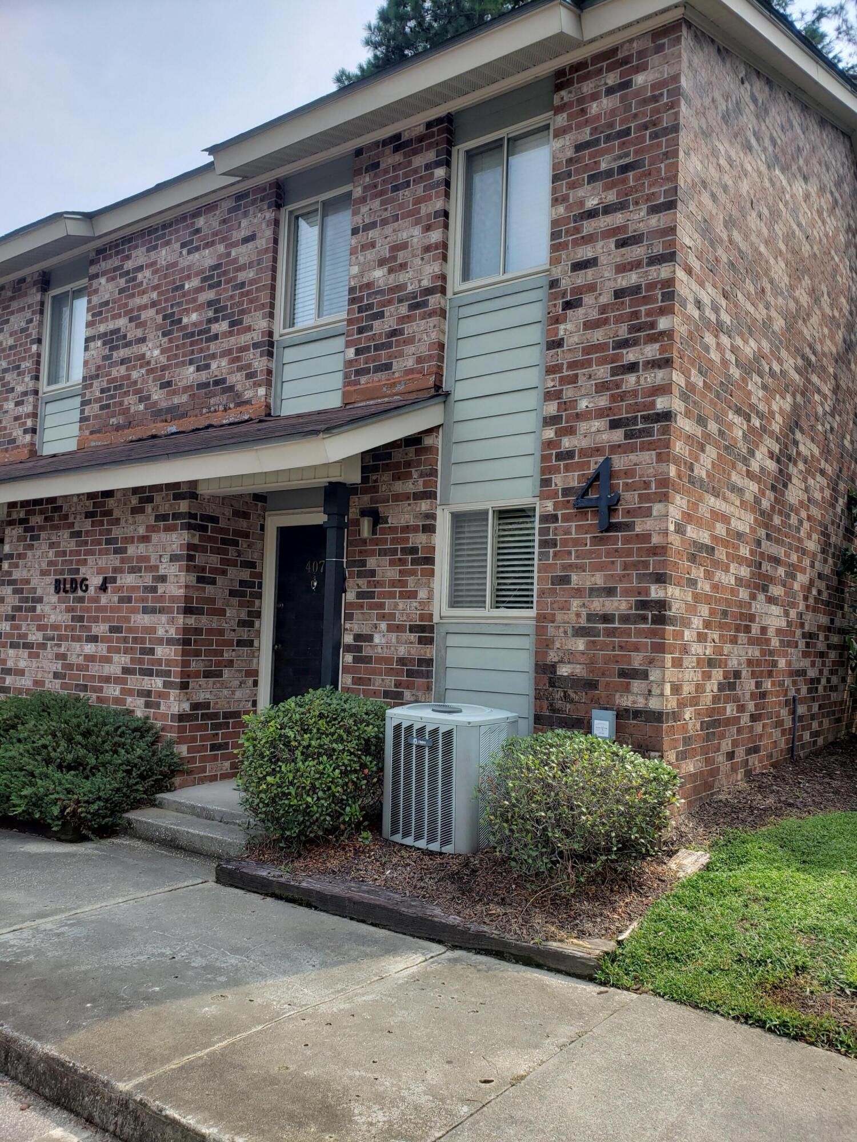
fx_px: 858
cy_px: 571
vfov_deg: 67.3
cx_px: 428
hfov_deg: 53.1
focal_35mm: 26
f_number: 2.4
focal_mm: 4.3
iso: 50
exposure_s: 1/503
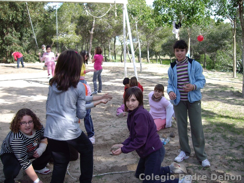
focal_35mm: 38
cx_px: 122
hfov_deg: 49.0
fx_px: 268
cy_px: 92
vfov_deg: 37.7
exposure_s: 1/400
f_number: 4.3
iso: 64
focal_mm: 6.2
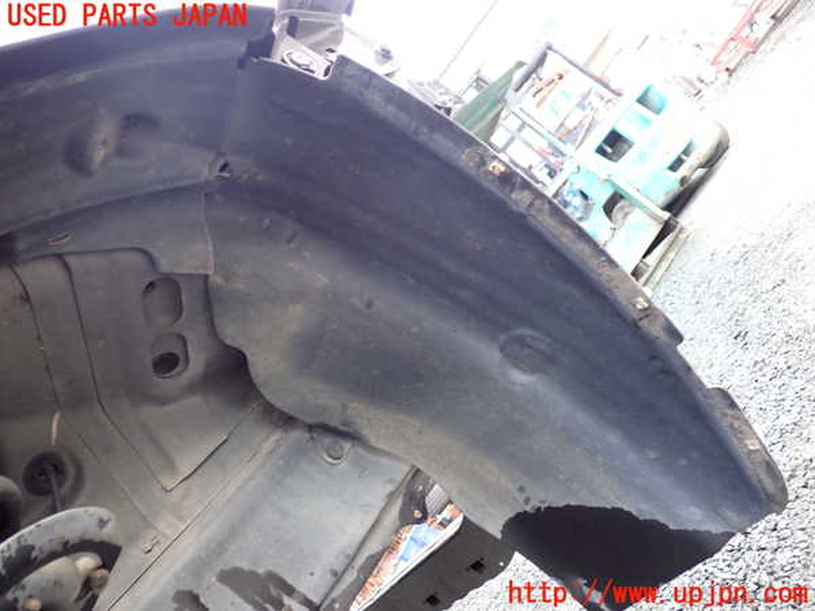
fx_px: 706
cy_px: 306
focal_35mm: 30
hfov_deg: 60.0
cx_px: 408
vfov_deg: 46.8
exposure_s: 1/40
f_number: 2.3
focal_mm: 5.4
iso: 200
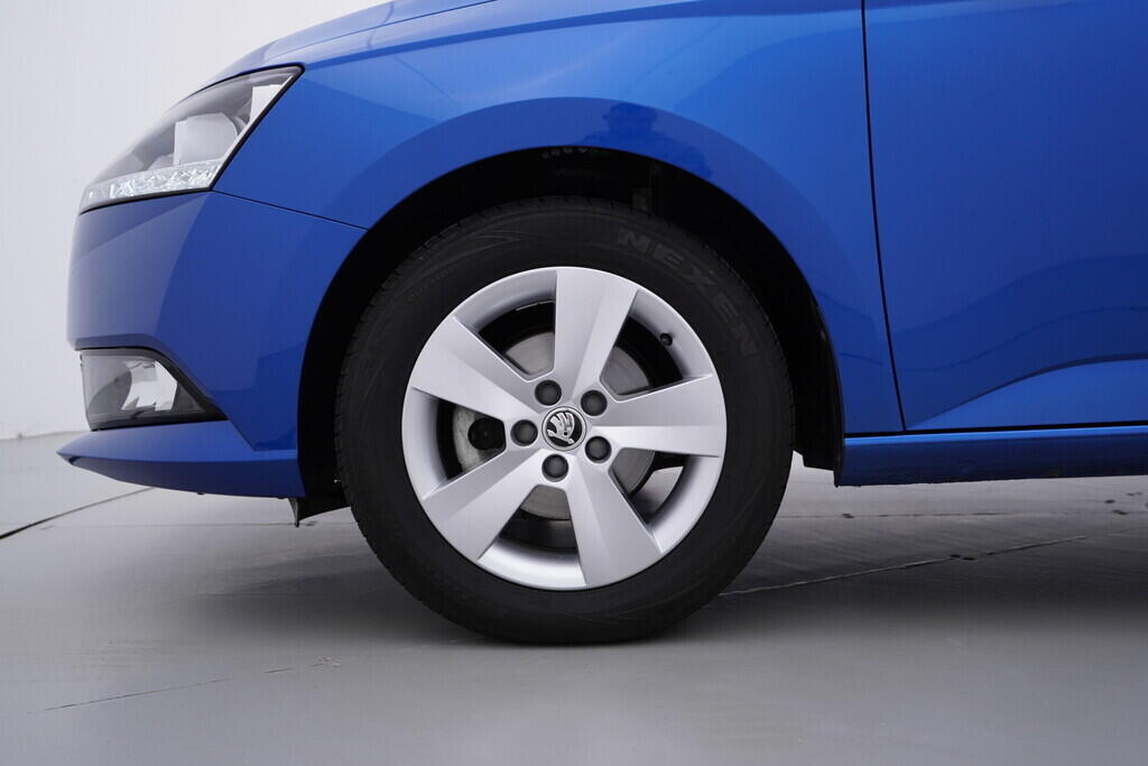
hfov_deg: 53.1
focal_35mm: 36
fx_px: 1148
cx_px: 574
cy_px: 383
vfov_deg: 36.9
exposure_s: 1/80
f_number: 4
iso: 125
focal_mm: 24
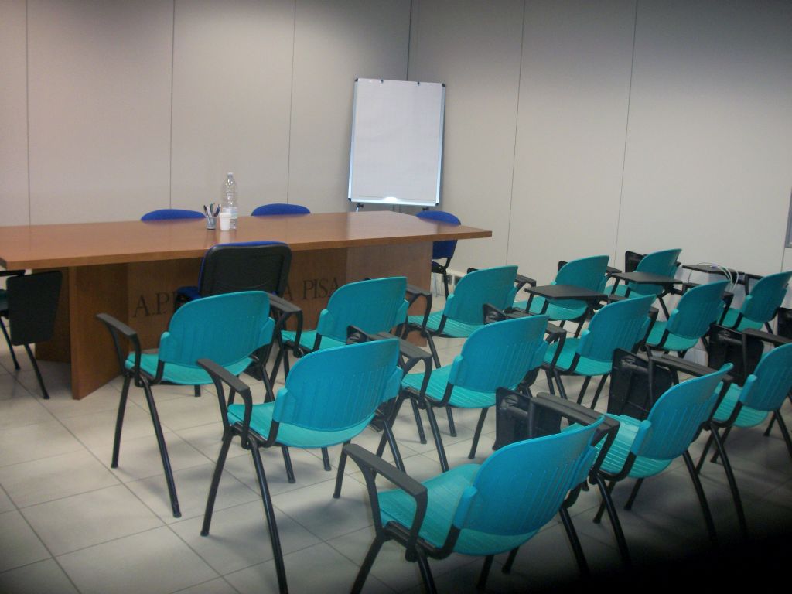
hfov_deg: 52.6
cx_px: 396
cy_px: 297
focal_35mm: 35
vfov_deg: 40.7
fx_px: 801
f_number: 3.1
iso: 160
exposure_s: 1/30
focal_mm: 6.3
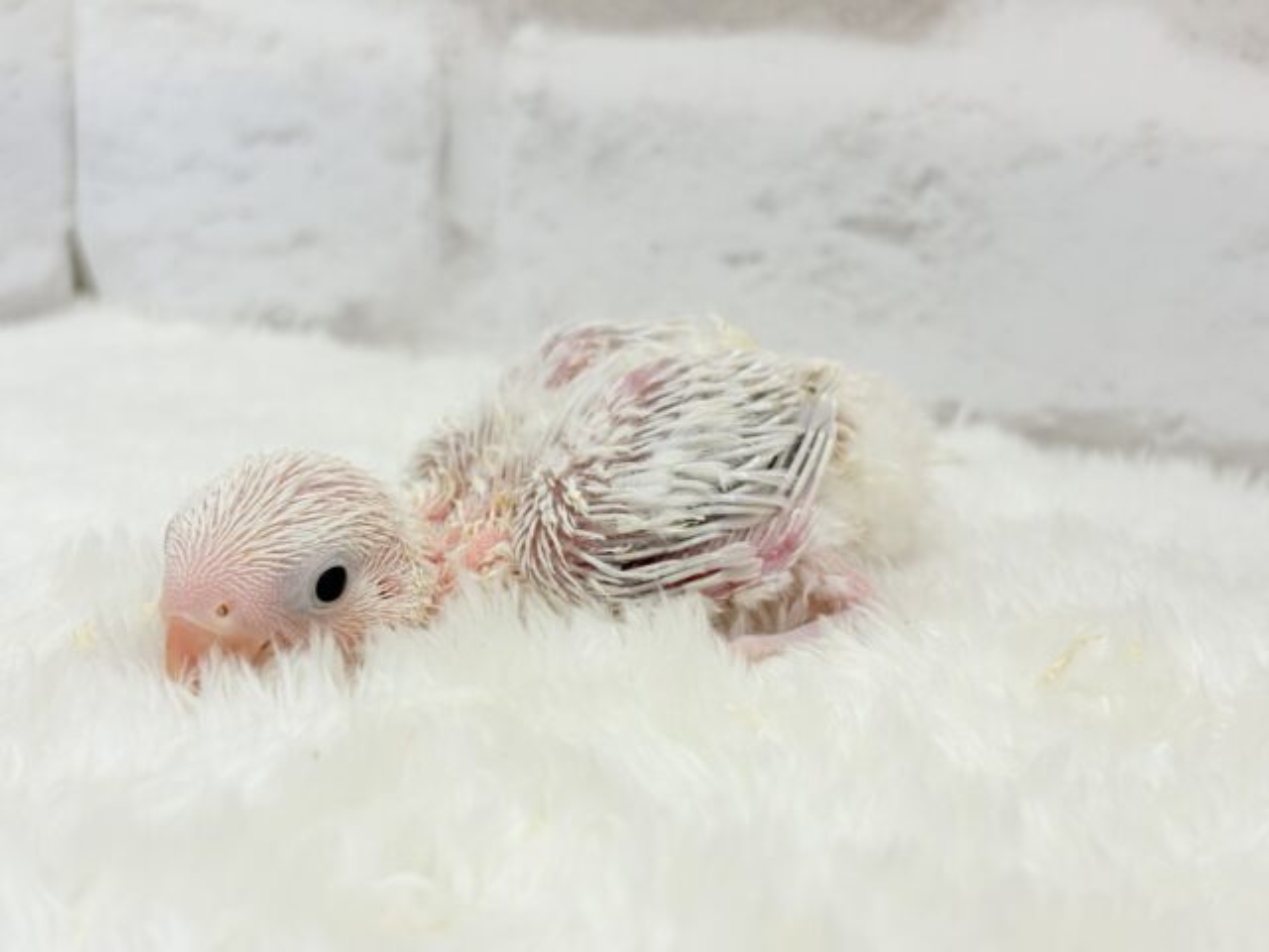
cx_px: 634
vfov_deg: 28.0
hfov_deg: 36.8
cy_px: 476
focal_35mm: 52
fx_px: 1906
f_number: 1.6
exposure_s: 1/50
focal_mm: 5.96
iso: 32
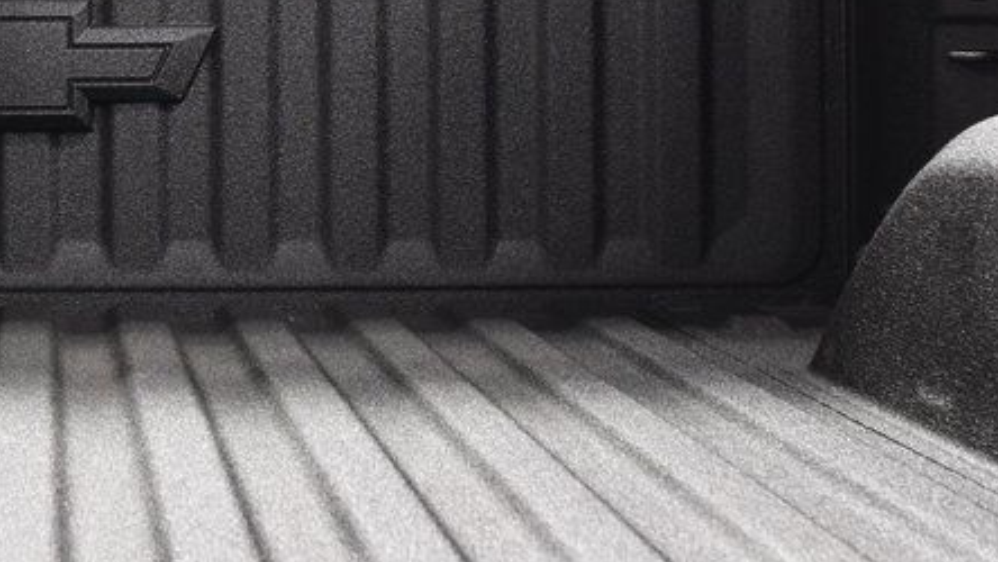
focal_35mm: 87
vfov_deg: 13.6
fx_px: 2303
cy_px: -53
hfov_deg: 23.7
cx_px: 61
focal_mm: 24
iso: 1600
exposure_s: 1/15
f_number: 5.6
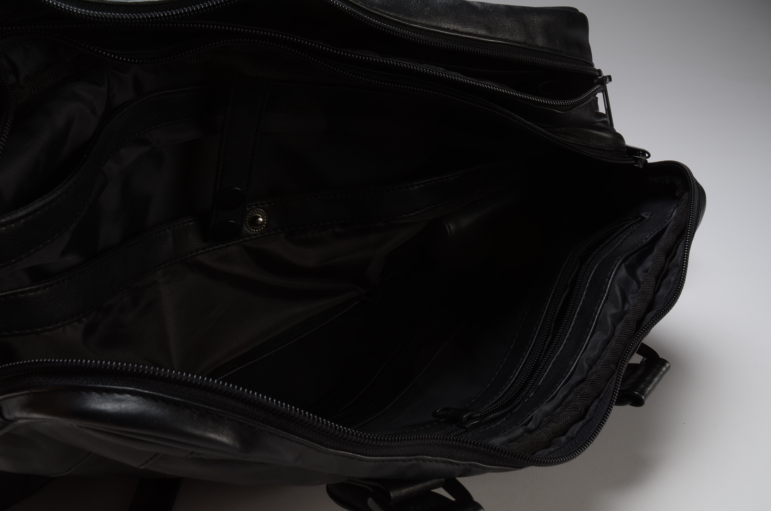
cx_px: 386
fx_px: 834
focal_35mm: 39
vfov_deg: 34.1
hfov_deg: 49.6
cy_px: 256
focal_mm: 26
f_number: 18
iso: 100
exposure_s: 1/60
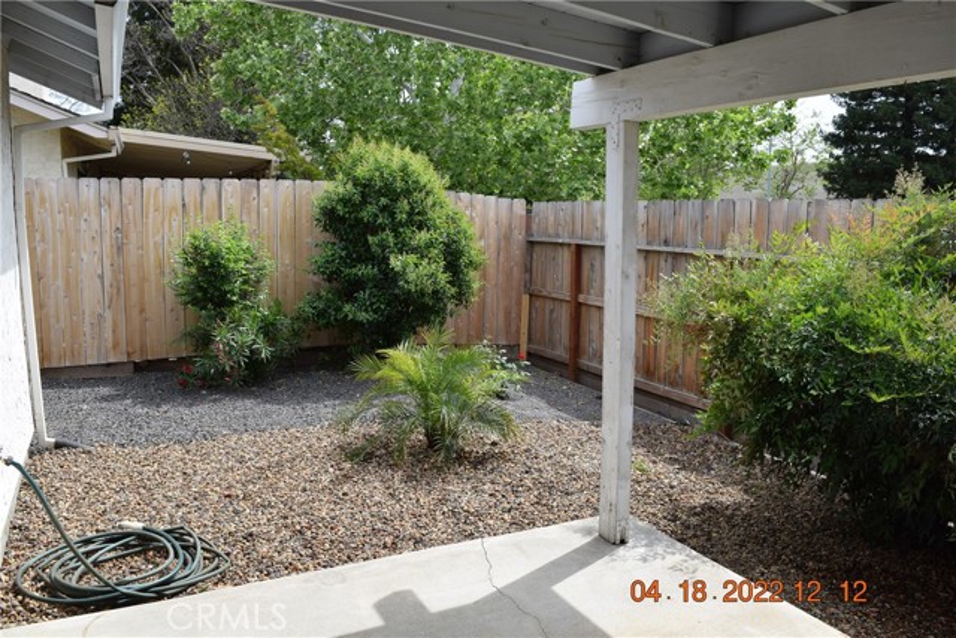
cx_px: 478
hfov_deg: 67.4
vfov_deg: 48.0
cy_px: 319
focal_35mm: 27
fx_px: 717
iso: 200
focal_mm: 18
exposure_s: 1/320
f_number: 9
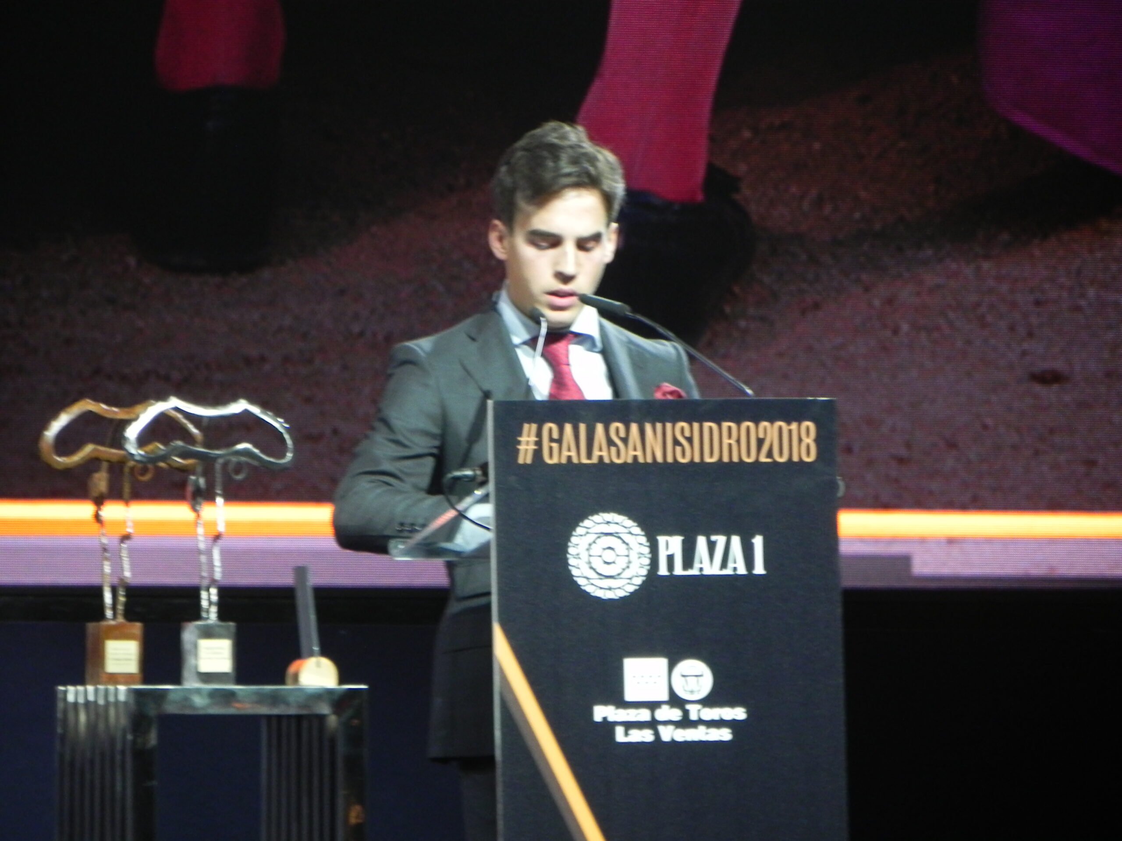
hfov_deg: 4.7
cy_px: 420
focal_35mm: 425
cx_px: 561
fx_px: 13775
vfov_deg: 3.5
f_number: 5
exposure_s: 1/26
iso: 400
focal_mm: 75.7
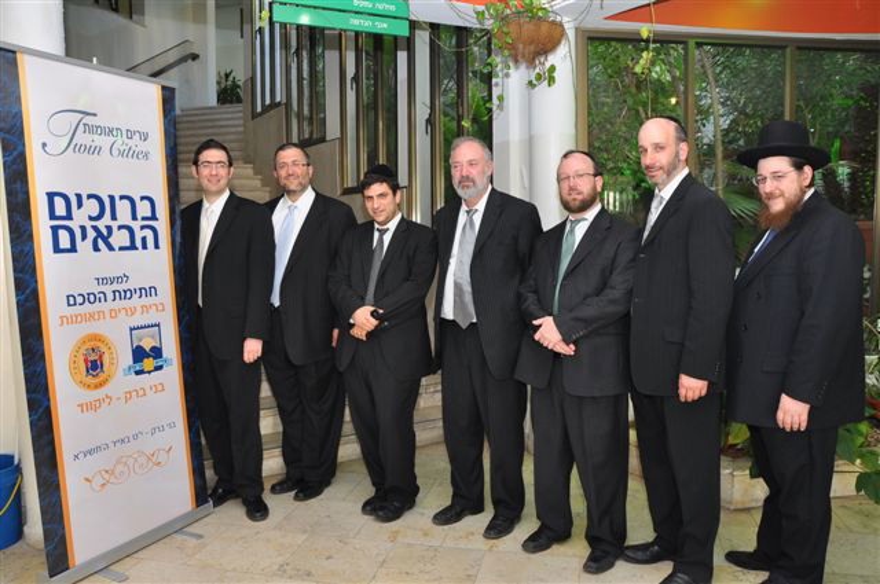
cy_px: 292
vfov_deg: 47.8
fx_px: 659
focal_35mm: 27
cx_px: 440
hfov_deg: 67.4
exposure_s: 1/60
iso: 400
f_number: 6.3
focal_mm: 18
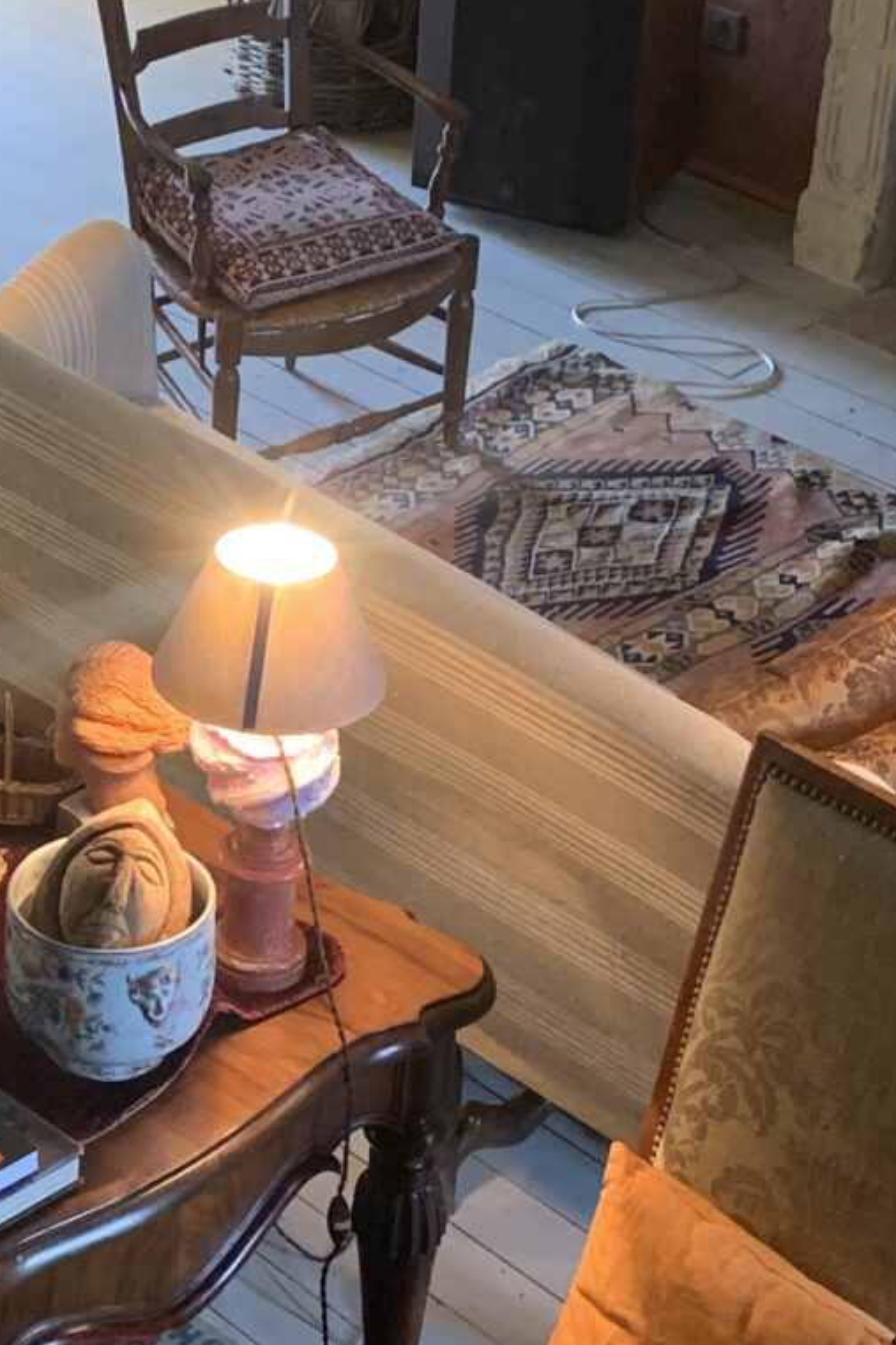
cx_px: 30
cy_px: 559
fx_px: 3399
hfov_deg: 14.8
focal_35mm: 91
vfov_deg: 22.4
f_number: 1.8
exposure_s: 1/50
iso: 200
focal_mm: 4.25
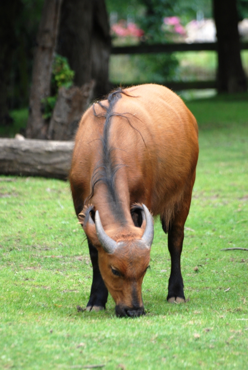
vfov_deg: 5.7
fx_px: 3711
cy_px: 185
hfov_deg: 3.8
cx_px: 124
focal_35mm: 360
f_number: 5.3
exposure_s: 1/160
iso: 400
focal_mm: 240
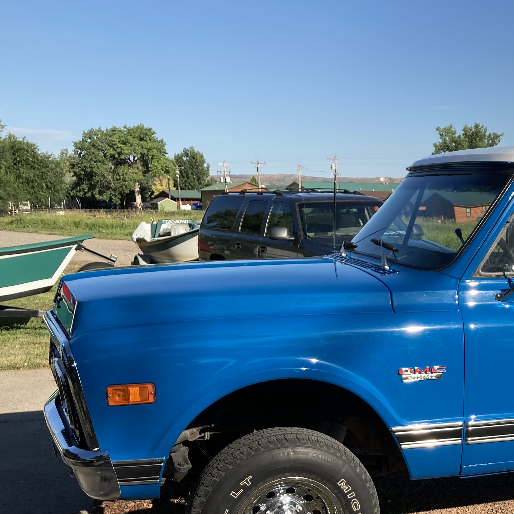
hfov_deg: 30.3
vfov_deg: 32.2
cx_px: 526
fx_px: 874
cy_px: 384
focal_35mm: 52
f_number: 1.8
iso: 20
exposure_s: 1/1499
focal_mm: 3.99
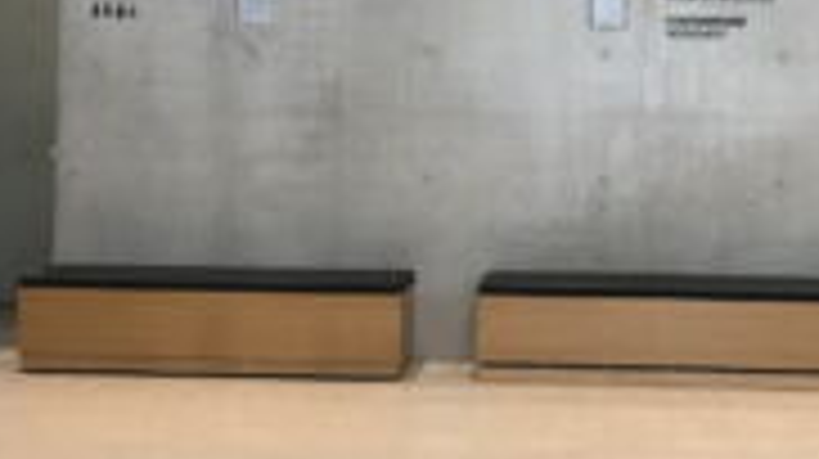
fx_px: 1454
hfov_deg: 30.3
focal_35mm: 67
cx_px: 711
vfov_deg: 17.7
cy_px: 58
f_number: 1.8
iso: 40
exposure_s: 1/25
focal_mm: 3.99
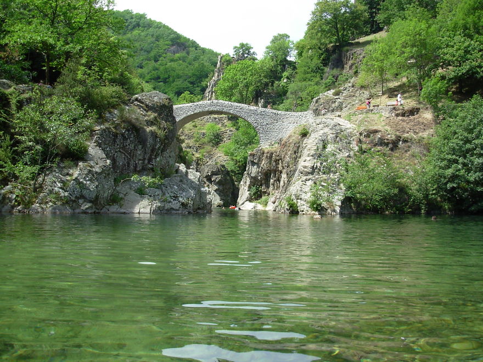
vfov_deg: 37.7
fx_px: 530
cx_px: 242
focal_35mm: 38
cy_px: 181
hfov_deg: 49.0
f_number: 2.9
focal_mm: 6.3
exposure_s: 1/406
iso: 50
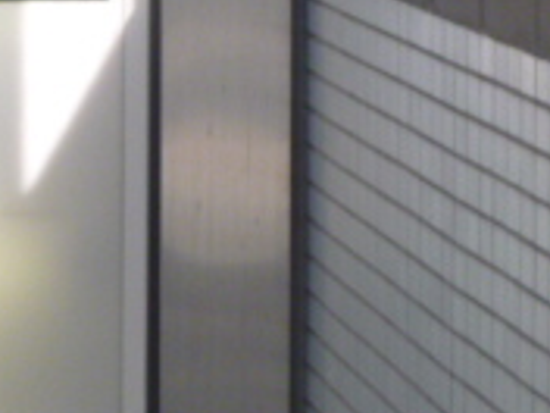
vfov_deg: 3.6
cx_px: -147
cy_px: 560
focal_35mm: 407
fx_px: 6467
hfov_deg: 4.8
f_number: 6.5
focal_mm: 20
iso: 320
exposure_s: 1/125
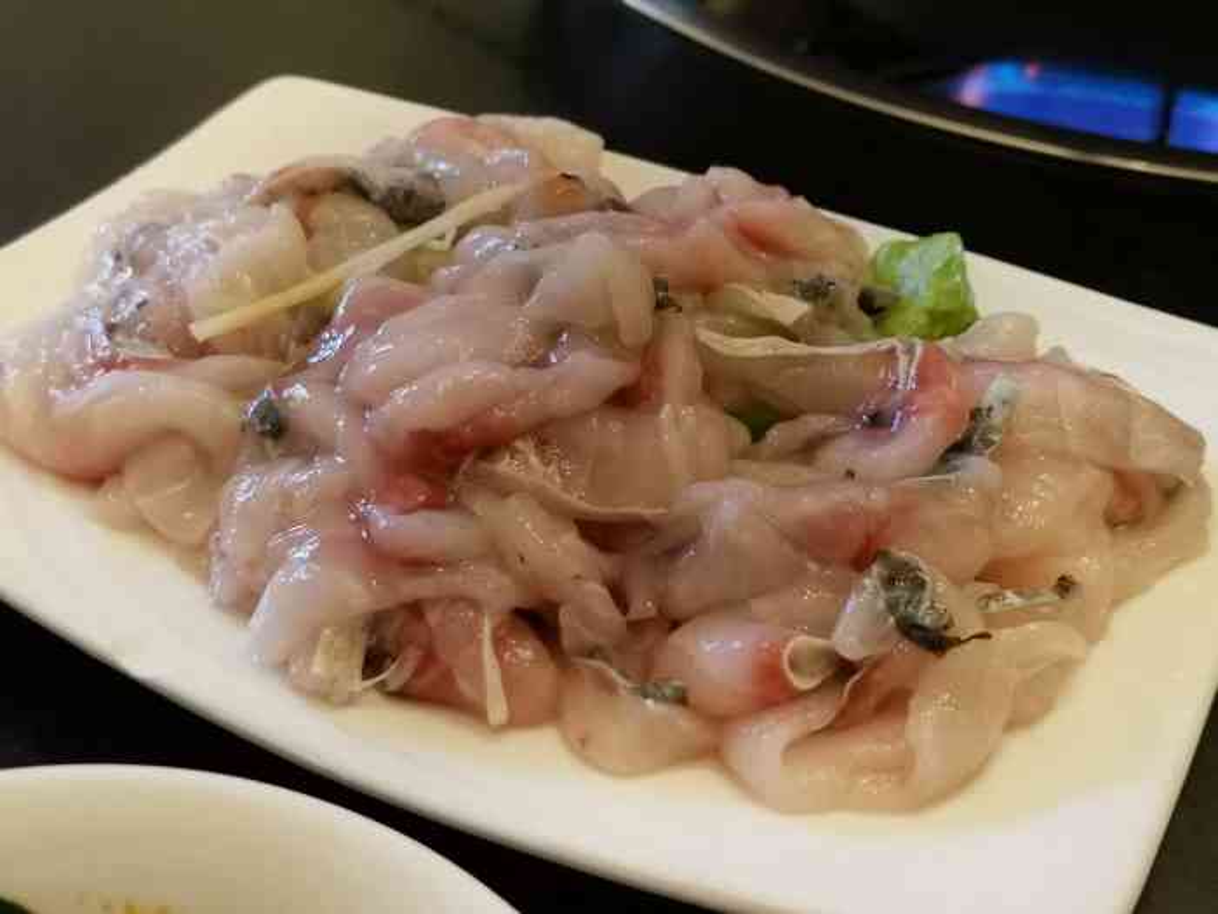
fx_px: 1513
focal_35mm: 43
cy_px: 457
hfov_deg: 43.9
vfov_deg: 33.6
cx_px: 609
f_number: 1.8
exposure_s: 1/50
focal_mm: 4.75
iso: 320
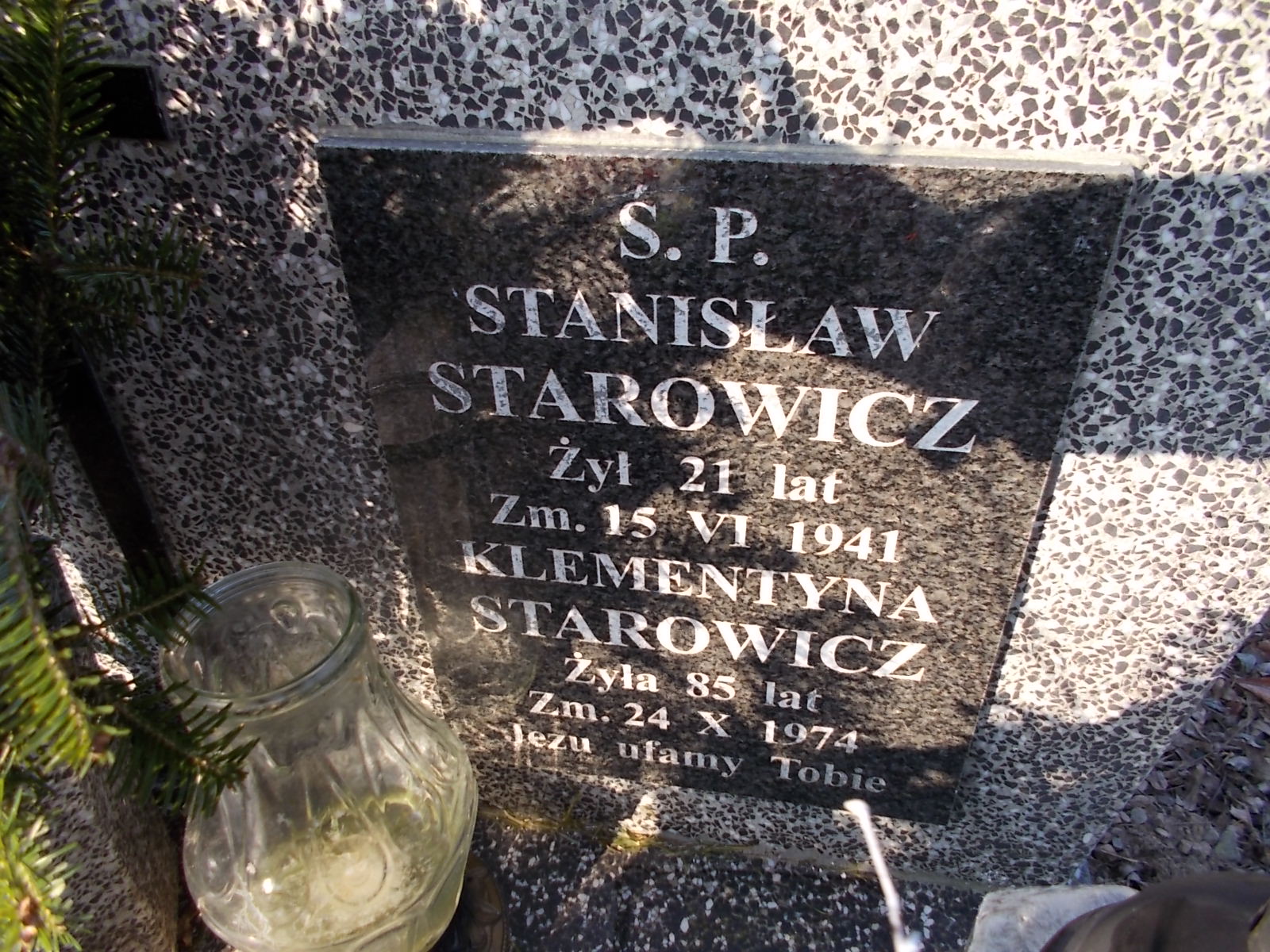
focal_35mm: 26
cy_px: 476
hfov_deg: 67.3
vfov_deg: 53.1
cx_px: 635
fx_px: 954
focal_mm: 4.6
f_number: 3.2
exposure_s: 1/160
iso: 80
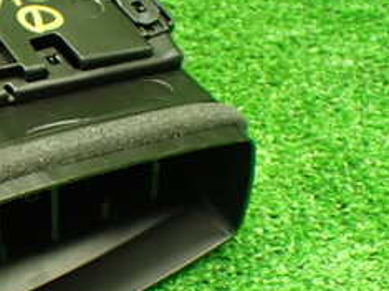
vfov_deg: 16.0
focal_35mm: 92
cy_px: 152
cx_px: -35
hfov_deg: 20.4
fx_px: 1033
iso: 800
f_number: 2.5
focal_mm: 6.37
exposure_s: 1/50
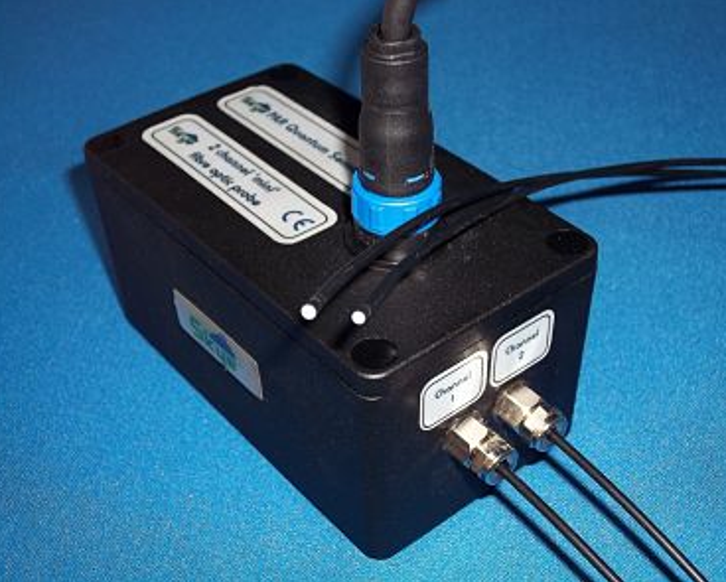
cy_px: 288
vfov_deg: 28.6
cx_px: 369
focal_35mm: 53
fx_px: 1140
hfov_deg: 35.3
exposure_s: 1/40
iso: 80
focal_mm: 8.8
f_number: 3.6
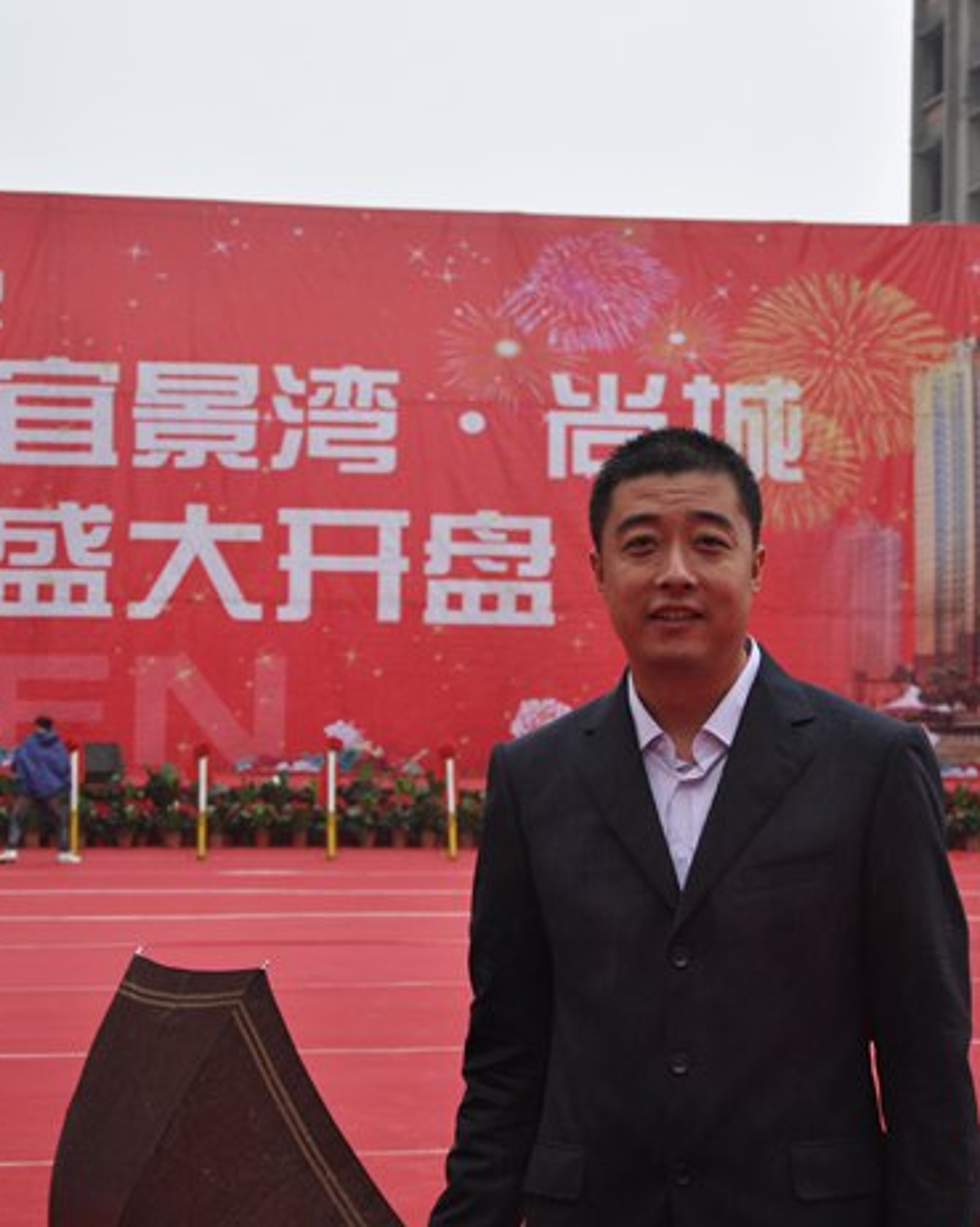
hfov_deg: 18.9
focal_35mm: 81
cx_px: 510
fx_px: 2940
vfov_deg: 23.6
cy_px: 615
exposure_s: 1/160
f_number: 4.5
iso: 400
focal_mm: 38
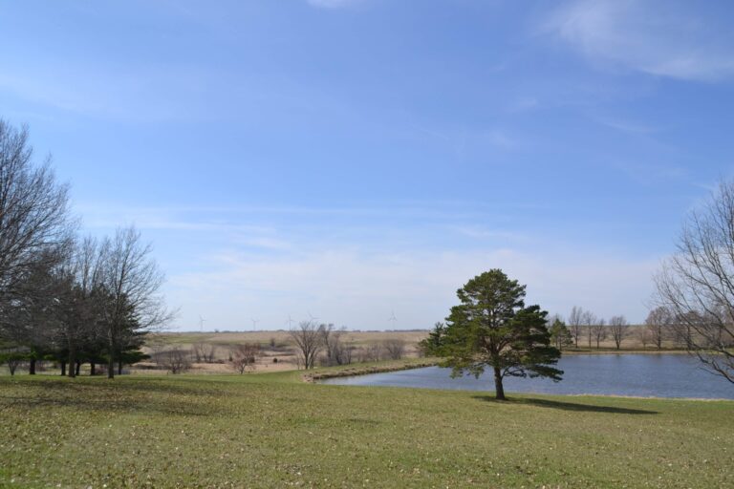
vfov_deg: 47.9
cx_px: 367
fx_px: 550
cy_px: 244
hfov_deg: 67.4
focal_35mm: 27
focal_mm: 18
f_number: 9
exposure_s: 1/320
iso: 100
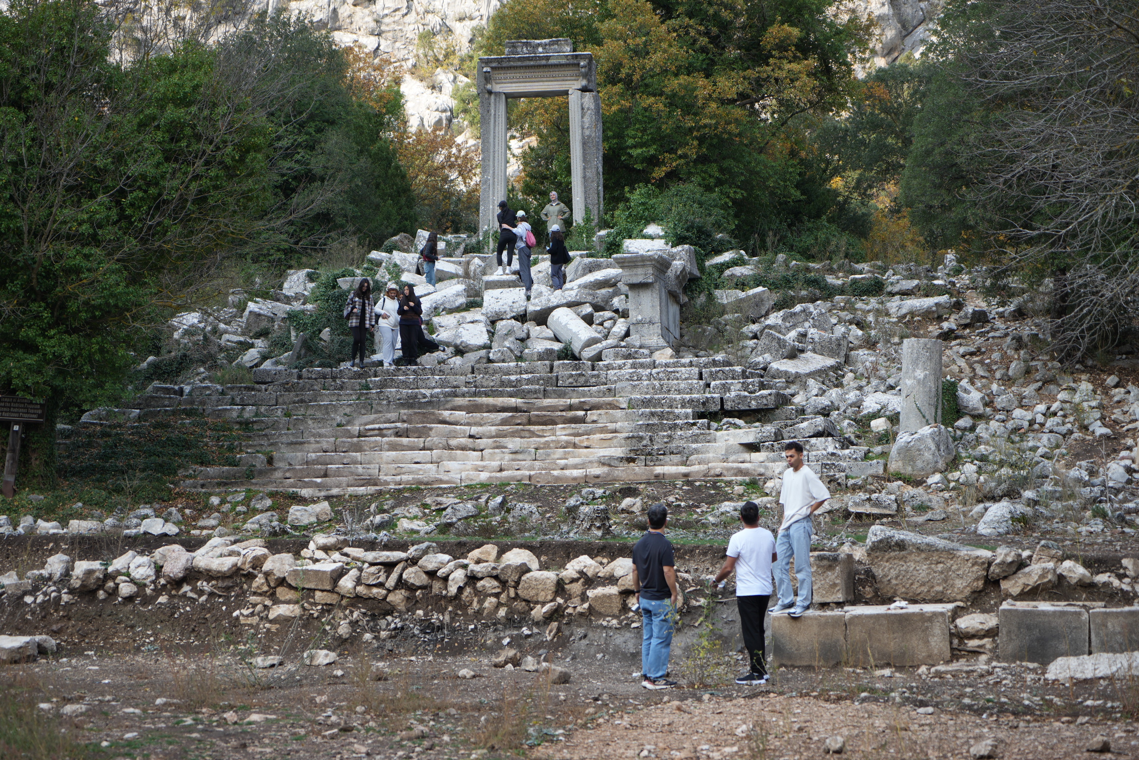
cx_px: 570
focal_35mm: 70
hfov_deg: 28.8
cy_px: 380
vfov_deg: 19.5
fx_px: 2215
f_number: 4.5
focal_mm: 70
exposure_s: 1/200
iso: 100
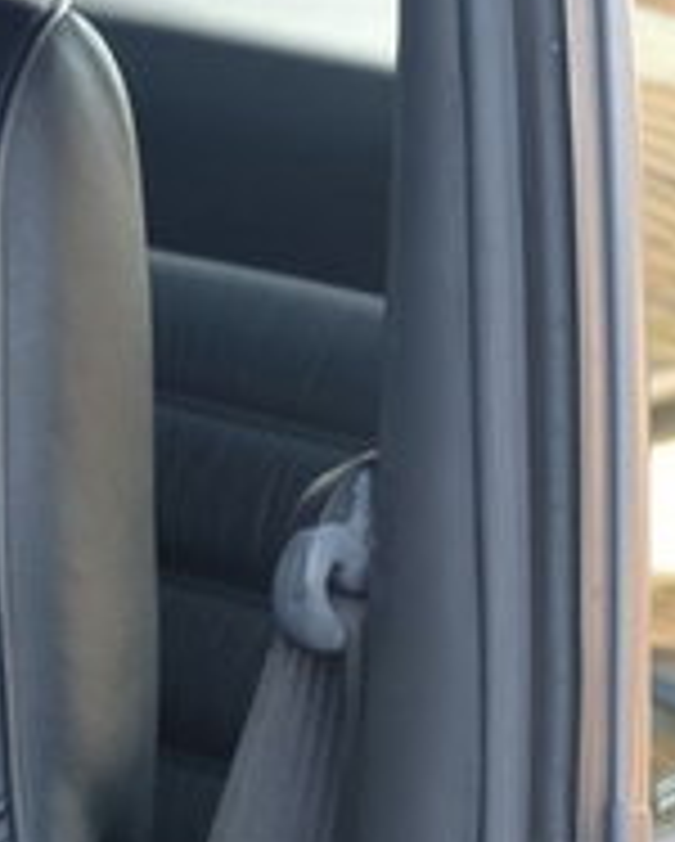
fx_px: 4313
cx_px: -495
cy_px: 901
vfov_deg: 11.0
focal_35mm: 173
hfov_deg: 8.6
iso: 400
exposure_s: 1/60
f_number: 3.6
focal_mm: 30.2
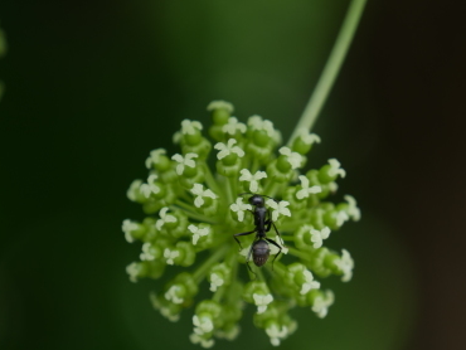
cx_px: 253
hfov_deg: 5.2
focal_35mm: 378
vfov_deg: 3.9
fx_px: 5092
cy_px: 212
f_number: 5.6
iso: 200
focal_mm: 140
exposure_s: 1/60
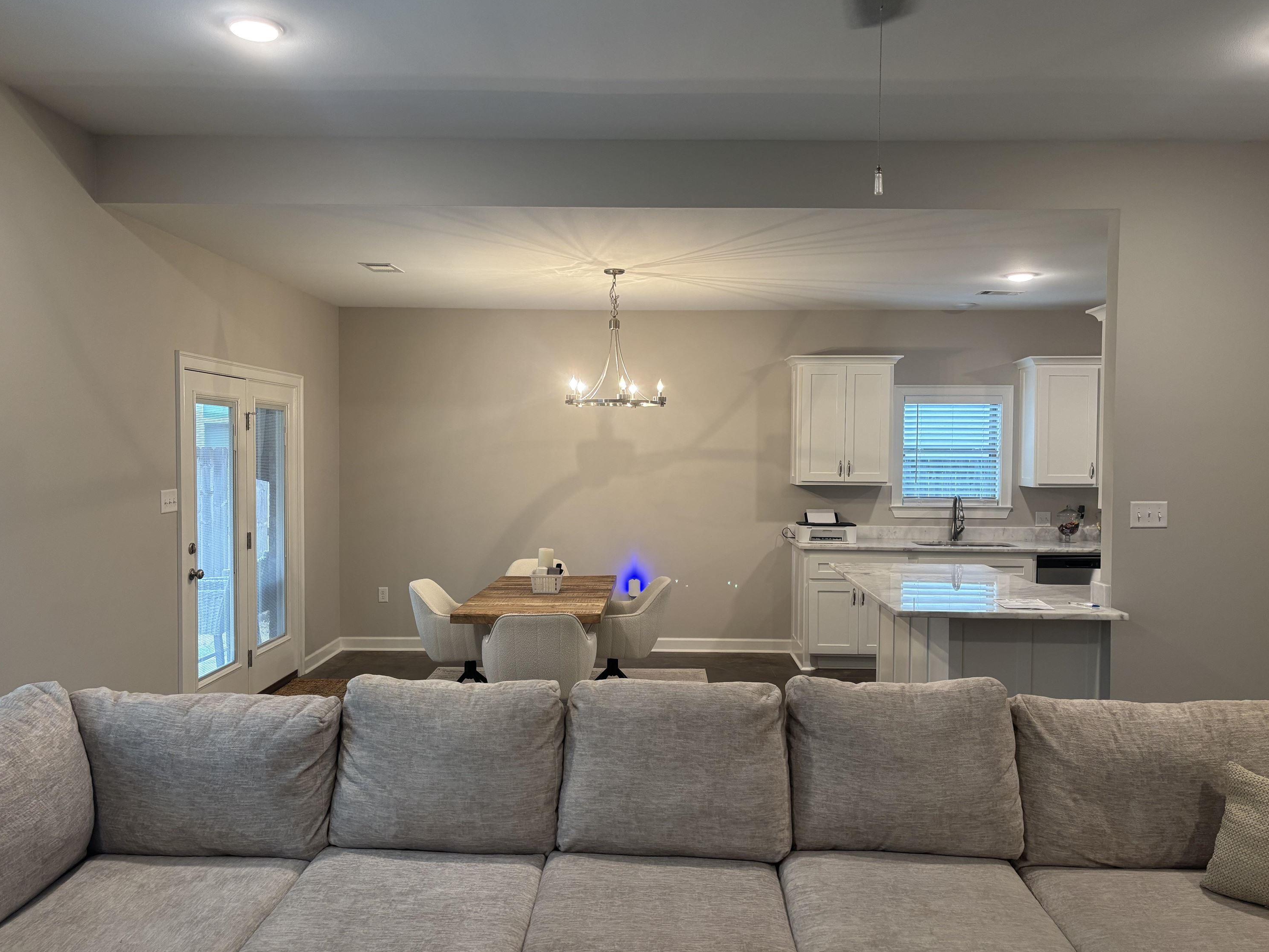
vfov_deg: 51.4
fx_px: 990
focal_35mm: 27
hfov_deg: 65.3
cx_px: 644
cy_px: 477
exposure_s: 1/60
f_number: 1.6
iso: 125
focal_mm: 5.96
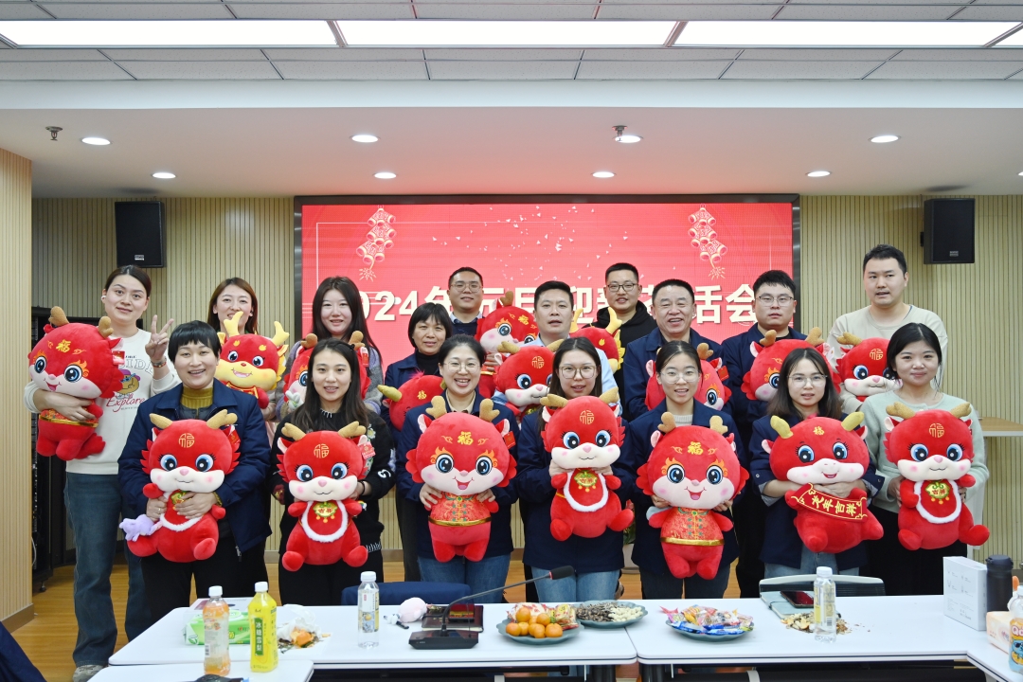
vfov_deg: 40.5
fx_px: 923
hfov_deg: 58.0
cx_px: 512
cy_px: 341
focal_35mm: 32
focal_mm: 32.5
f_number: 4
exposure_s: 1/125
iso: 500
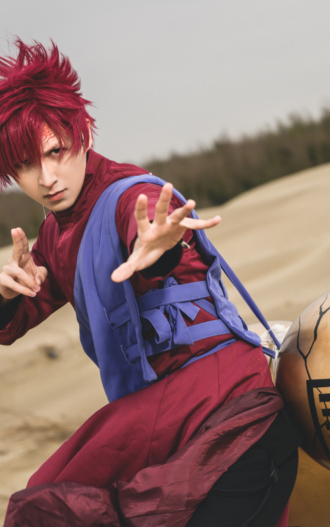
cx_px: 192
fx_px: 1554
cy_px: 262
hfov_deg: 12.1
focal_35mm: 108
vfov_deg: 19.3
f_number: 4
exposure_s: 1/250
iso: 100
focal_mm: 70
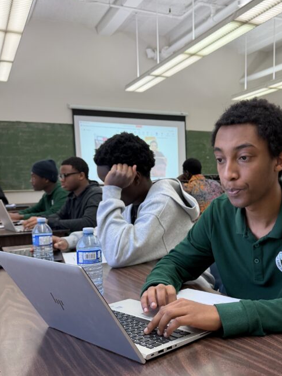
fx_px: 413
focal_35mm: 38
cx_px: 203
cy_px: 237
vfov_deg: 48.5
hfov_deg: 37.0
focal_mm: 6.76
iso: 160
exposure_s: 1/120
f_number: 1.78
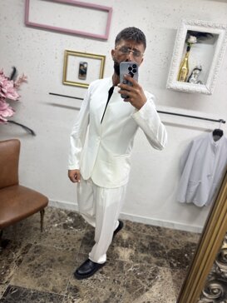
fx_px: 210
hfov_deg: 56.8
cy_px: 152
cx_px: 114
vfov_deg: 71.6
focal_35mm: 24
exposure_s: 1/100
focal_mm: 6.76
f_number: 1.78
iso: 64
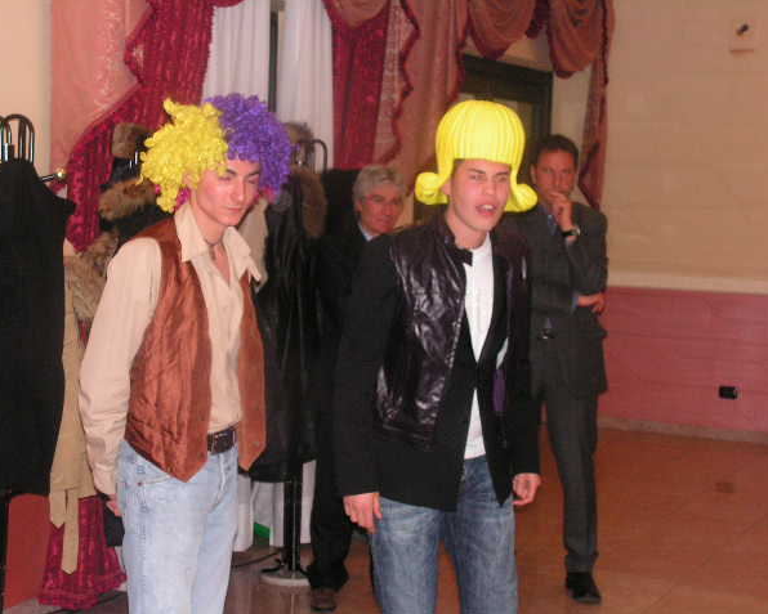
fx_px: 1500
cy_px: 308
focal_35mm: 66
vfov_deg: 23.2
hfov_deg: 28.7
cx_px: 383
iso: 200
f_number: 3.3
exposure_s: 1/80
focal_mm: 10.6
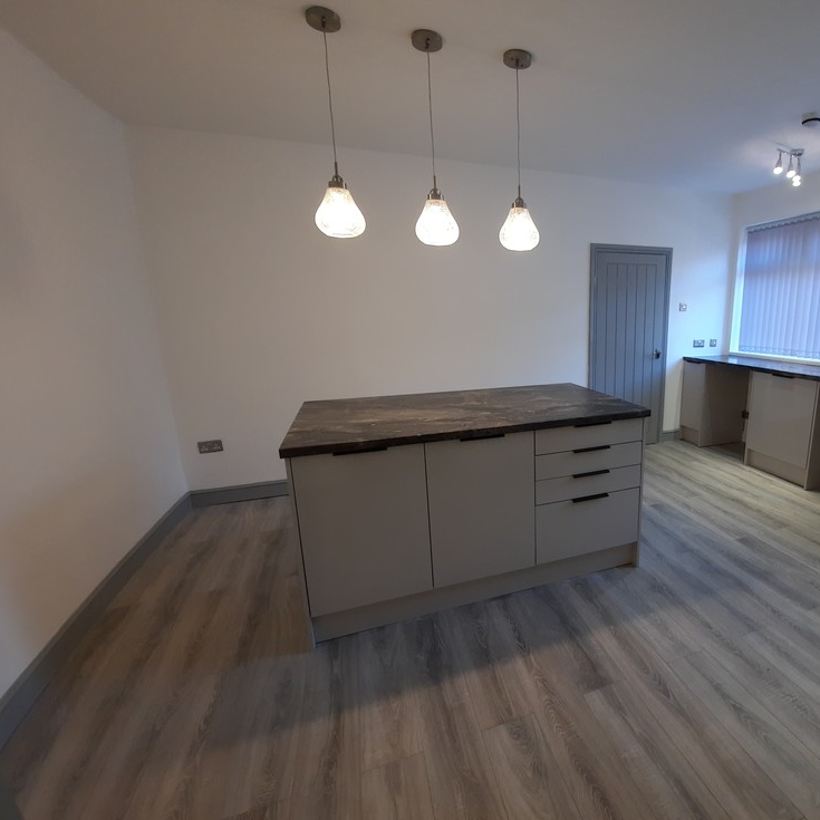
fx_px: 429
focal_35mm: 16
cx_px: 541
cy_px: 409
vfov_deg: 87.4
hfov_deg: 84.6
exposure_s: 1/50
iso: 125
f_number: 2.2
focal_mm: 1.74
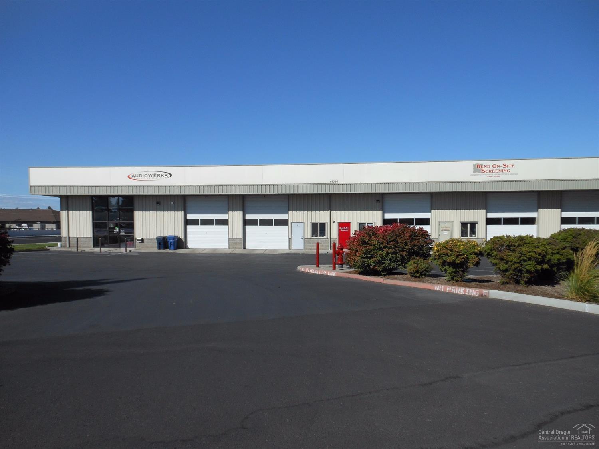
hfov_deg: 69.4
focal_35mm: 25
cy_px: 224
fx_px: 432
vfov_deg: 54.9
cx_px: 300
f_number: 10.2
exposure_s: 1/200
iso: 80
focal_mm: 4.5
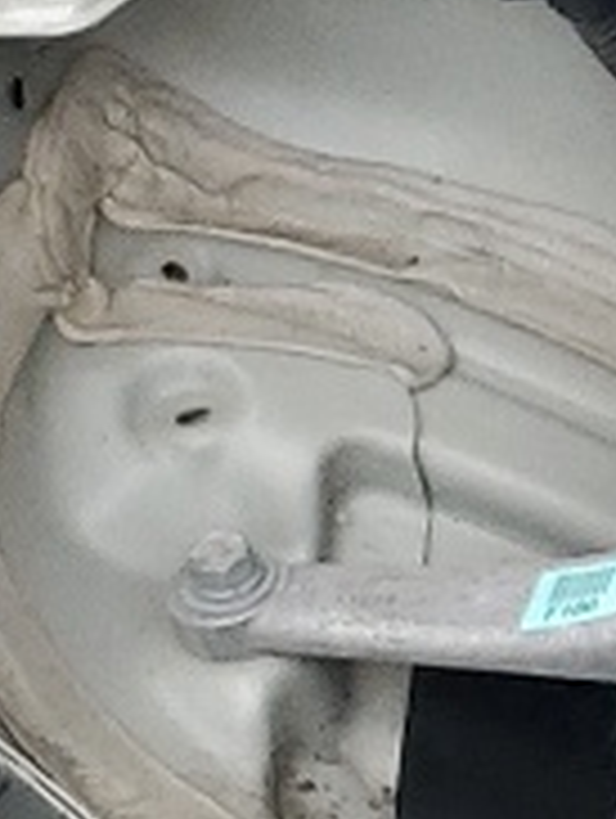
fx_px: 5397
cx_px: 2729
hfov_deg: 5.4
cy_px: 720
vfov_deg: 8.6
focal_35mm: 228
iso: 50
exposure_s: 1/909
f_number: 1.5
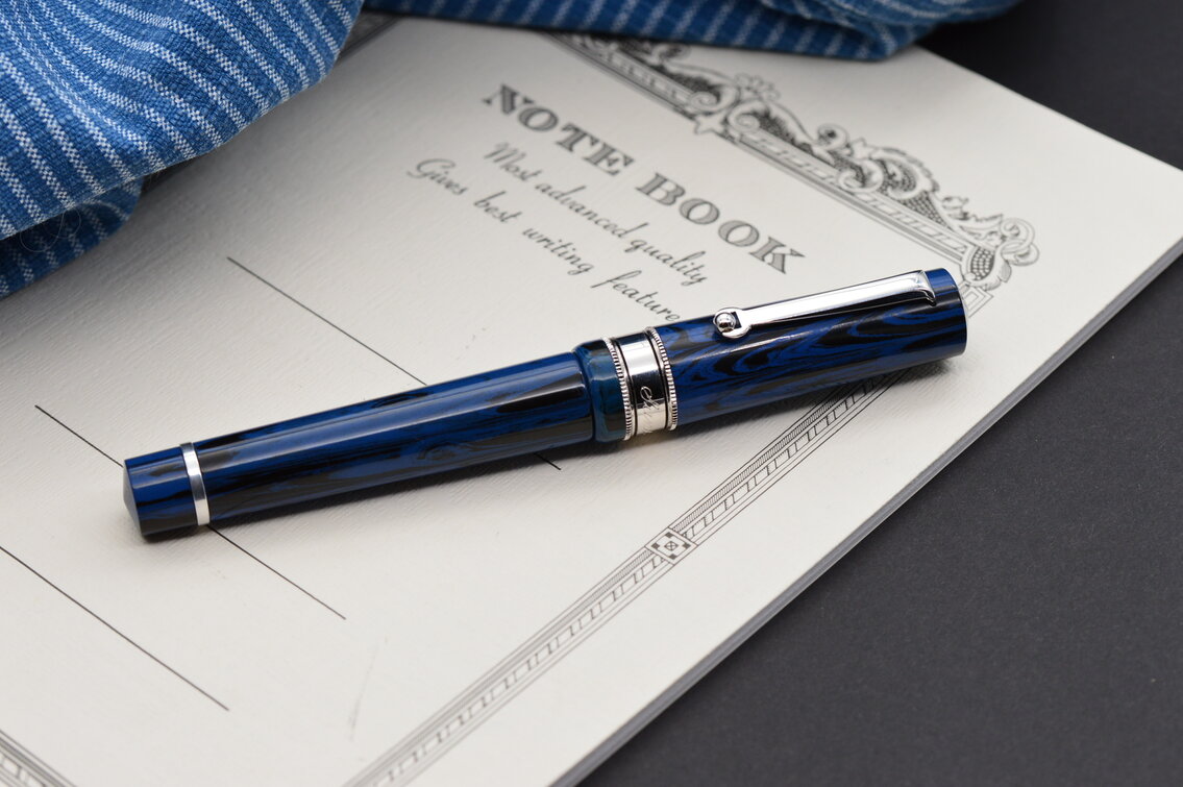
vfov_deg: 15.2
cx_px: 592
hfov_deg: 22.6
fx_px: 2955
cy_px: 394
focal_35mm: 90
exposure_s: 1/160
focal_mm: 60
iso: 400
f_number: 9
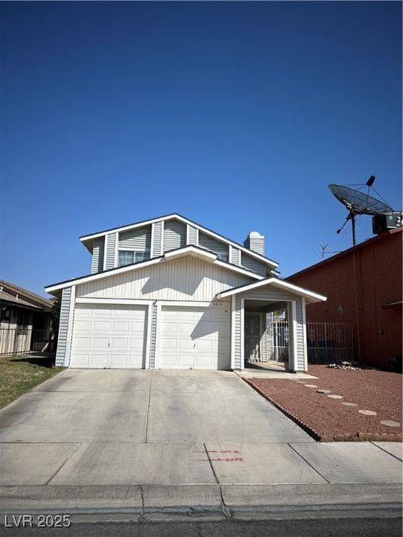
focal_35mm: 24
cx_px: 202
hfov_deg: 56.8
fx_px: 373
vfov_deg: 71.6
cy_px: 268
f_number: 1.78
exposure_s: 1/10753
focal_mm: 6.86
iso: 80
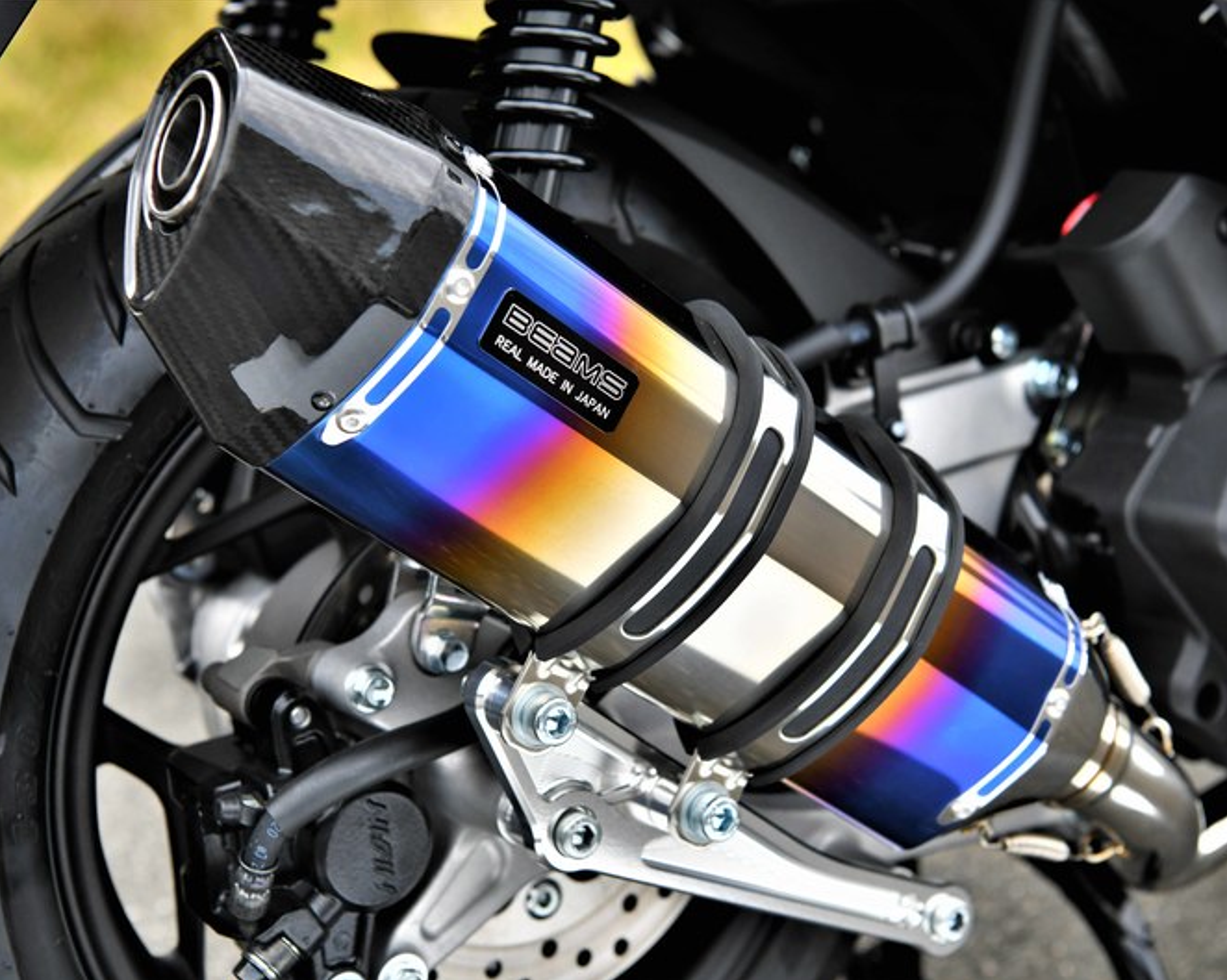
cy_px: 492
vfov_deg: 25.8
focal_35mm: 59
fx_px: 2142
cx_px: 638
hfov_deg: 32.0
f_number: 5.6
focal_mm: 52
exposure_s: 1/800
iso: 500
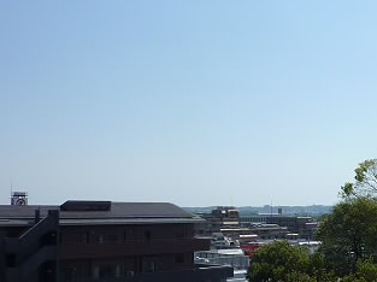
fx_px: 609
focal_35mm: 56
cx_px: 295
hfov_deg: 33.5
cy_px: 184
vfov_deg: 25.9
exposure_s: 1/800
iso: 80
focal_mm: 4.4
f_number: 5
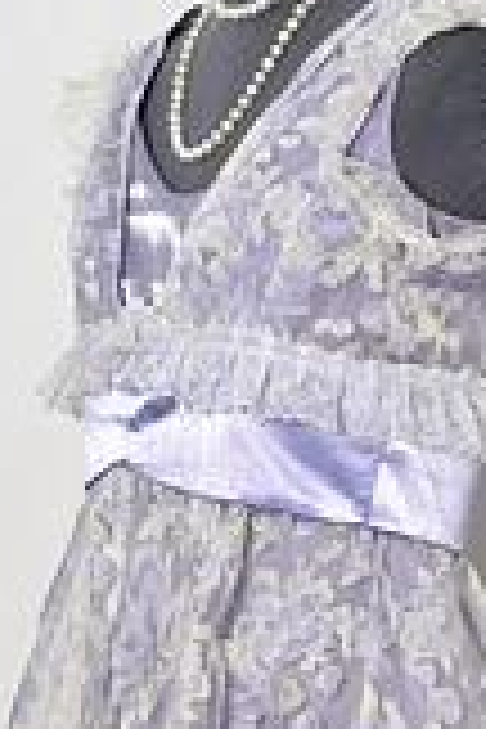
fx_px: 3604
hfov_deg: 7.7
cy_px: 864
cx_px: 421
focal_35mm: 178
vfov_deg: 11.3
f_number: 5
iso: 640
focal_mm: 36
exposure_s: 1/125
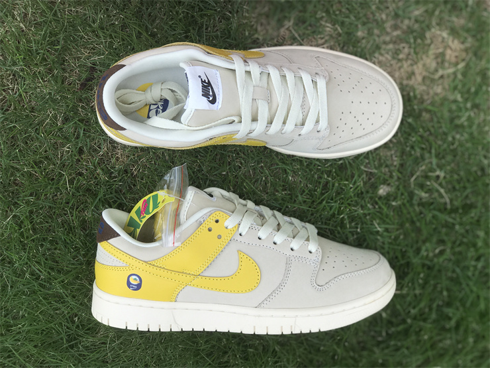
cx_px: 245
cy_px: 184
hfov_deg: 33.8
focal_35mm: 57
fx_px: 807
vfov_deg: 25.7
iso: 20
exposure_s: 1/694
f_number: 2.8
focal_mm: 6.6
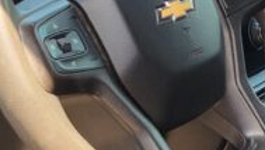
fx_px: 837
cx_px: 356
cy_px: -11
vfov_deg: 10.1
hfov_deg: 16.8
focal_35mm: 119
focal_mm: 5.4
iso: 40
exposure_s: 1/172
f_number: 1.8
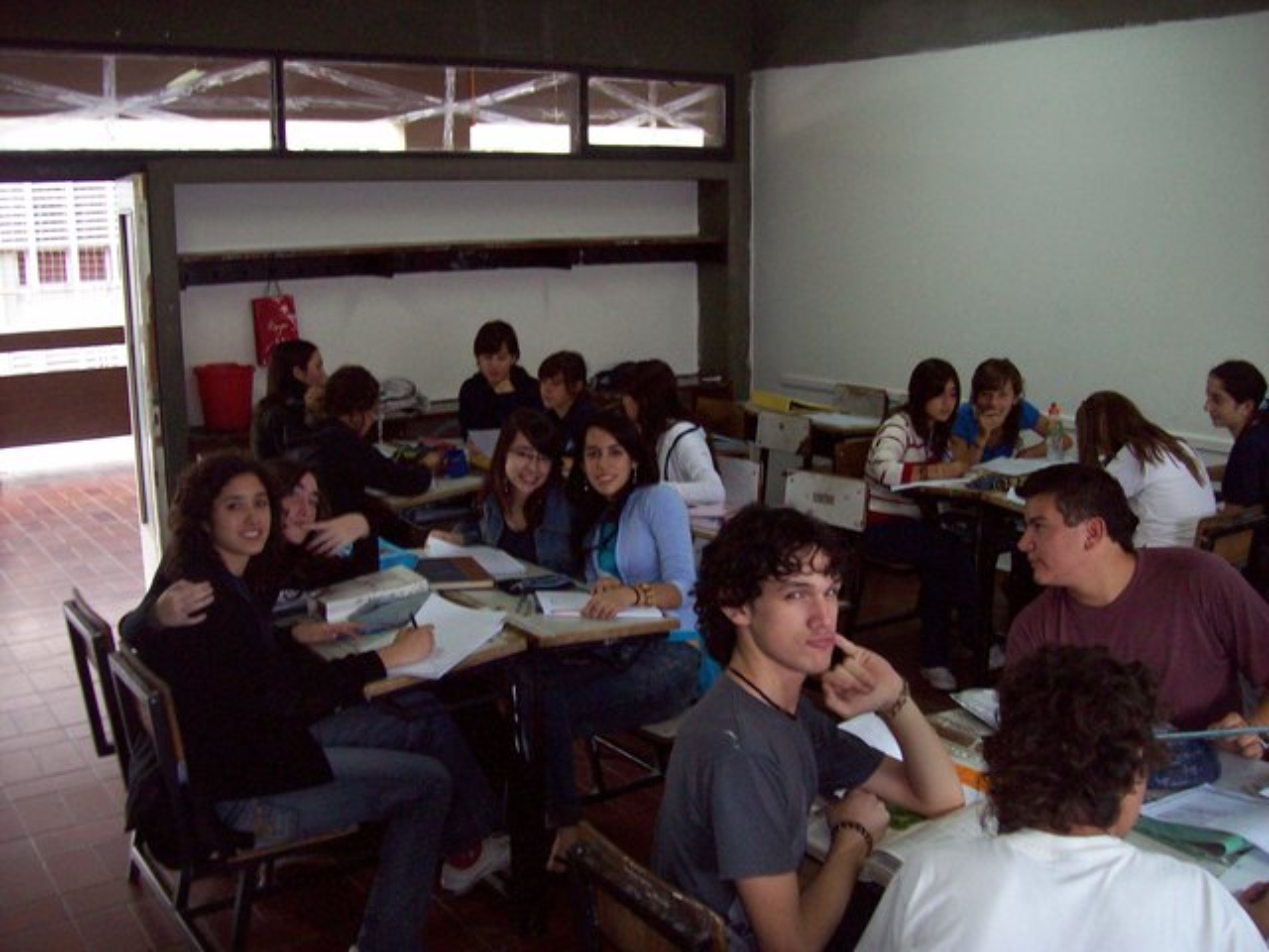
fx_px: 1320
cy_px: 476
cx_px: 634
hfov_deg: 51.4
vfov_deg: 39.7
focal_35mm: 36
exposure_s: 1/64
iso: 140
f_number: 2.7
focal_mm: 6
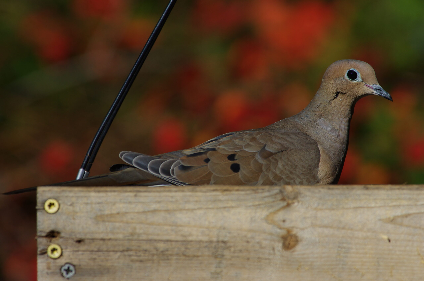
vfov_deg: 2.2
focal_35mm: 630
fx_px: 7405
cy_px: 140
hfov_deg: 3.3
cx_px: 212
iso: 200
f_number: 8
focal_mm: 420
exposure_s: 1/1000
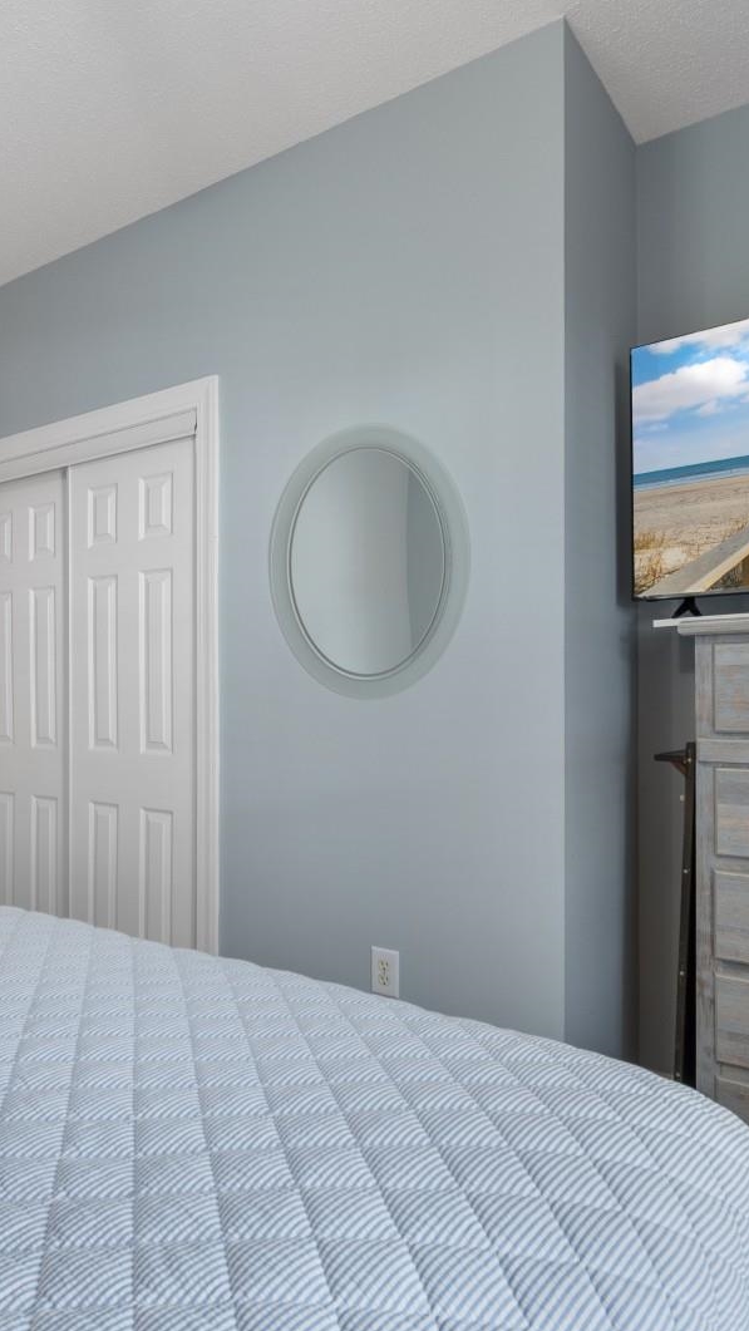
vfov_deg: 76.3
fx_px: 847
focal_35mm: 24
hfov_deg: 45.3
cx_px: 151
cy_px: 669
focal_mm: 10
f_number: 4.5
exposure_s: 1/6
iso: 100
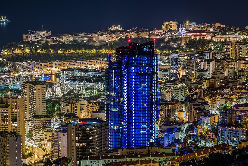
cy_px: 83
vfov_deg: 8.6
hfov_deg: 12.8
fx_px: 1103
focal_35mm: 160
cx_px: 124
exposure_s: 1/8
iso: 100
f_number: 11
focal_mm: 160
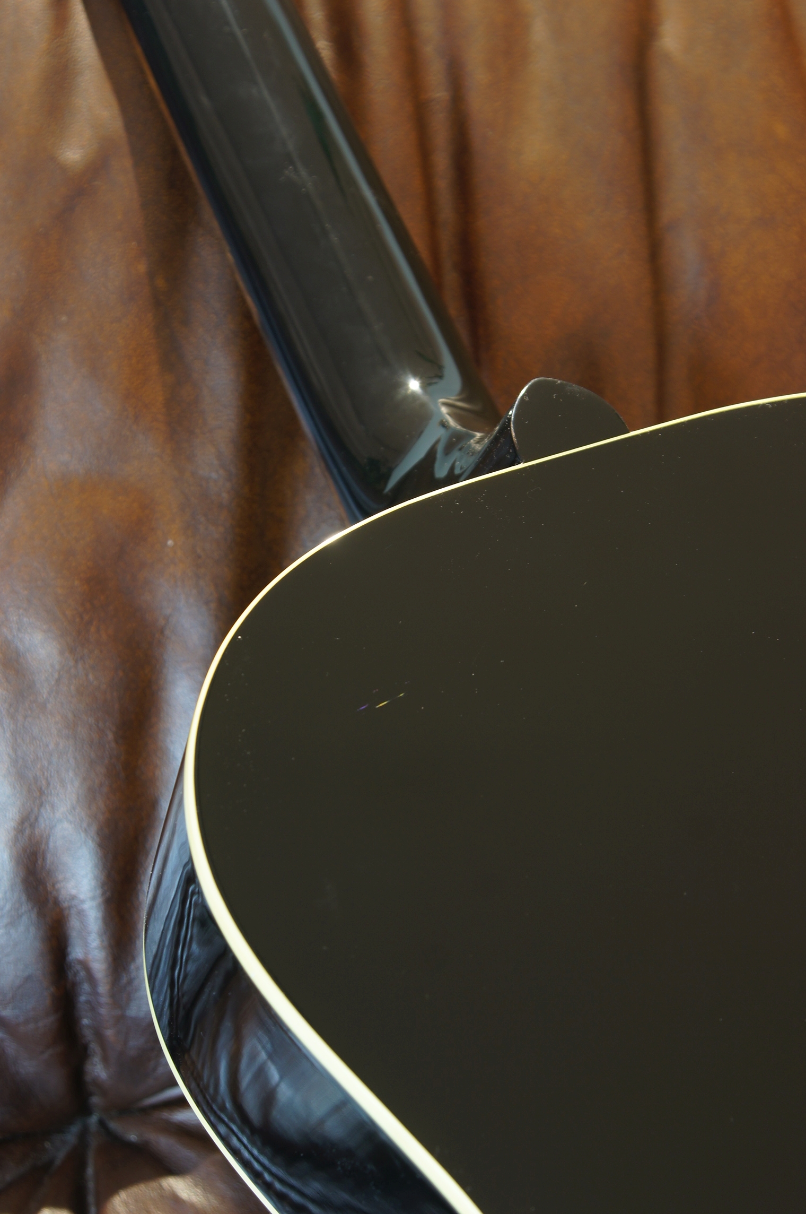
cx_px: 403
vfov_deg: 22.6
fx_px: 3030
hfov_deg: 15.2
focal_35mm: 90
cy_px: 607
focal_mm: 60
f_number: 7.1
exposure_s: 1/2.5
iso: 100
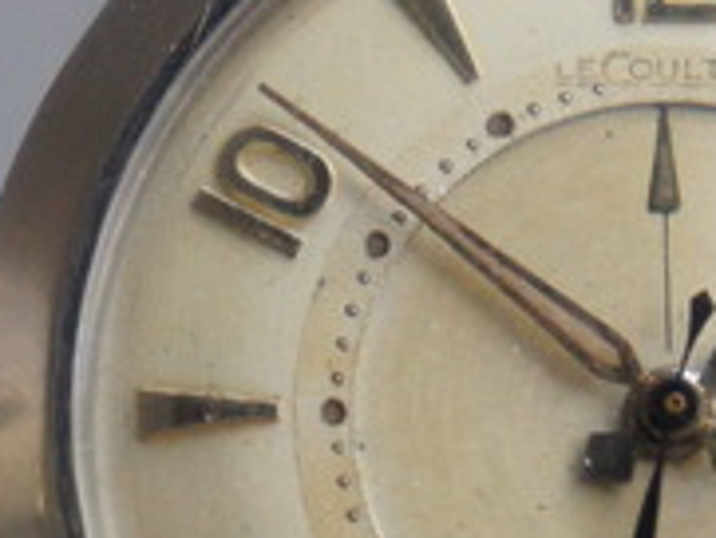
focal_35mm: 448
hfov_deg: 4.4
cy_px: 597
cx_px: 574
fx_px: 9267
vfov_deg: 3.3
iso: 1600
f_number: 5.6
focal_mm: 55
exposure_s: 1/80
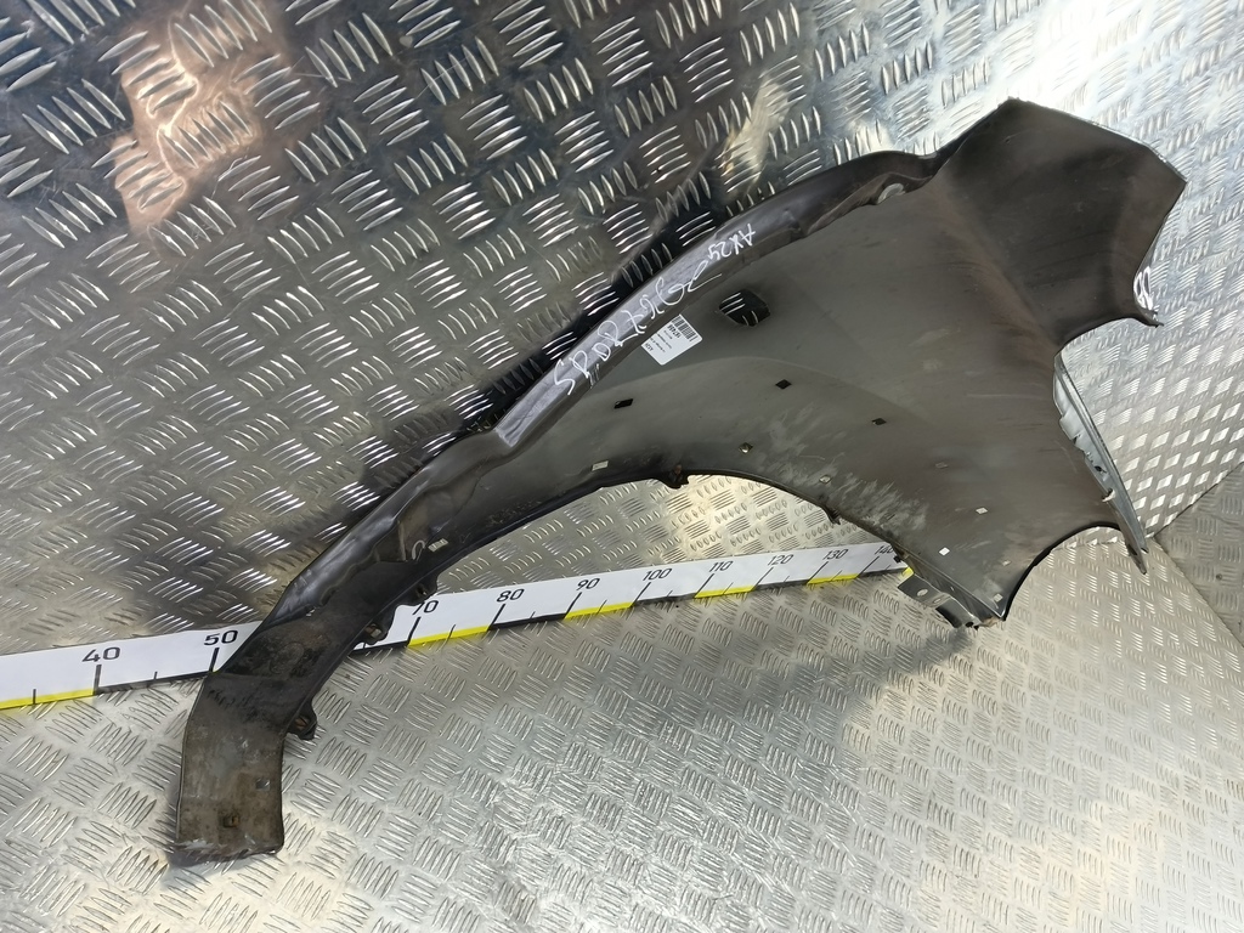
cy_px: 466
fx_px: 827
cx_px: 622
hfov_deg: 73.9
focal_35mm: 23
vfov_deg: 58.9
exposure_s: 1/50
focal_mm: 4.11
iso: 153
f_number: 1.6
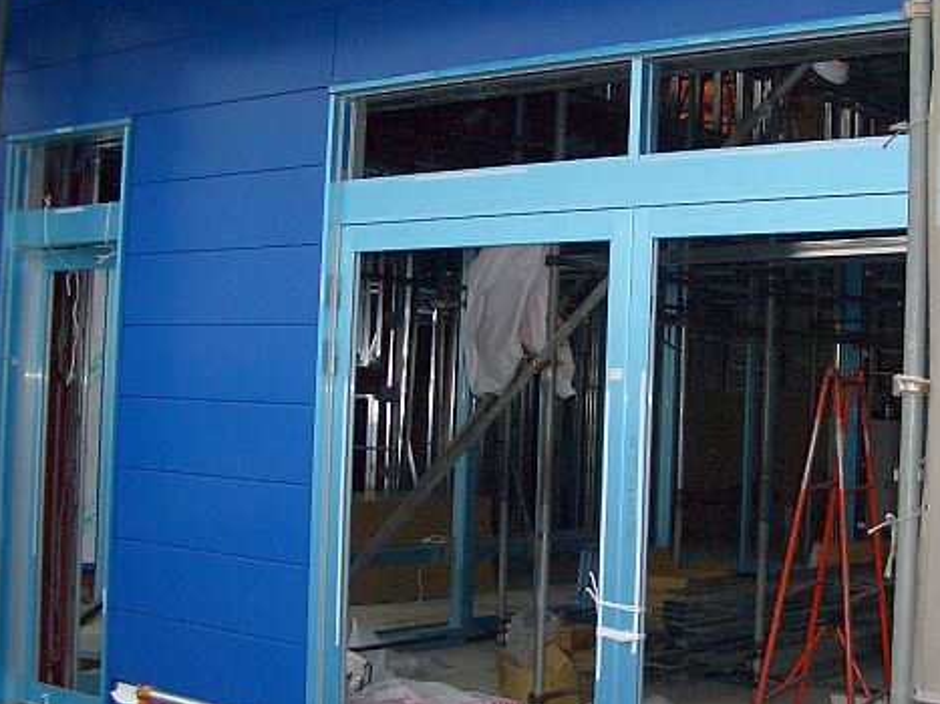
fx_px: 1303
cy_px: 296
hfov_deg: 39.3
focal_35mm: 48
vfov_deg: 30.2
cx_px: 608
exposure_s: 1/60
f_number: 2.6
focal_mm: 5.8
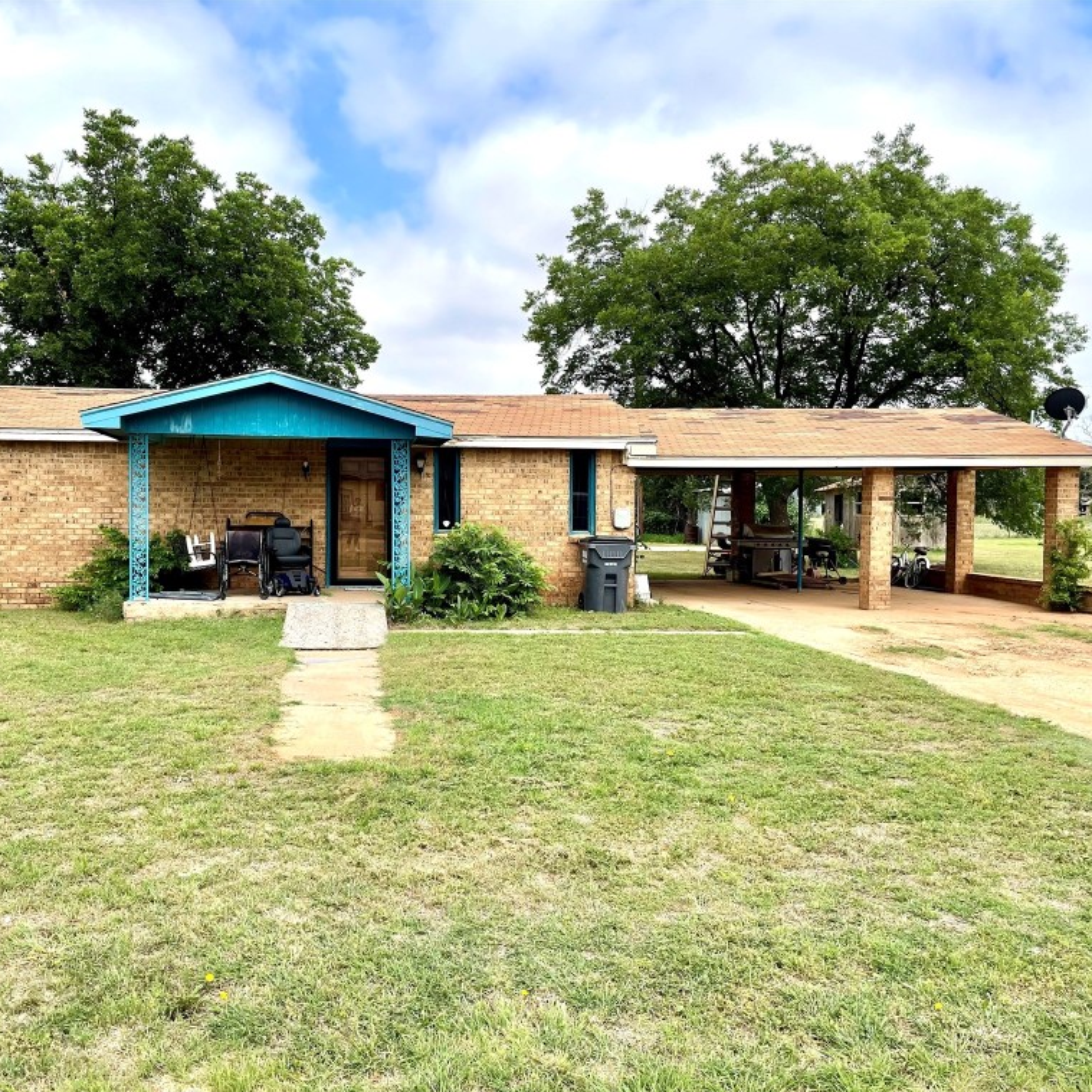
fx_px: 1106
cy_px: 551
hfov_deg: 52.1
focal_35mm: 31
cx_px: 424
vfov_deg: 52.5
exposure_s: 1/2959
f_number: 1.6
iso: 32
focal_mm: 4.2
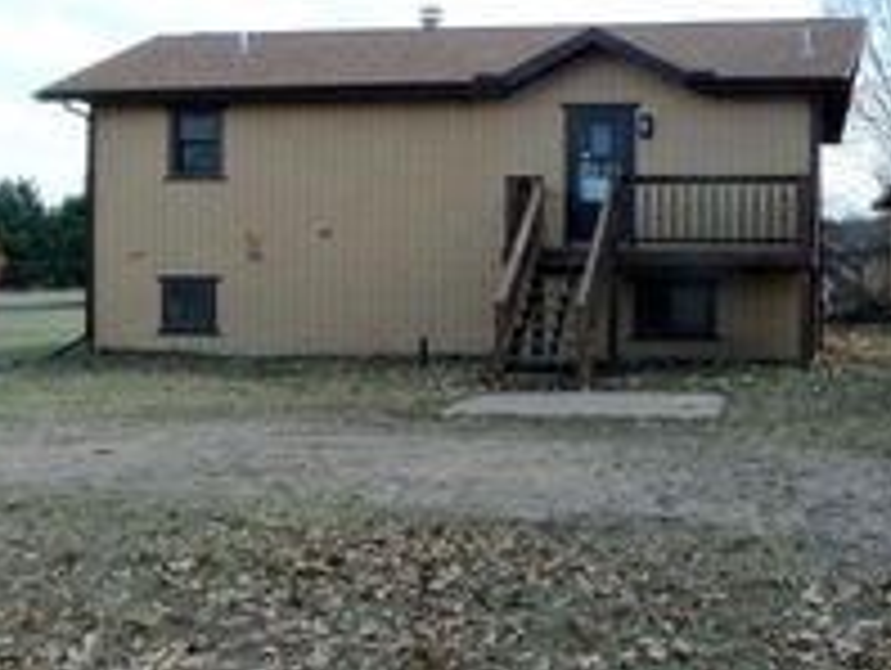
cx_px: 684
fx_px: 1082
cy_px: 256
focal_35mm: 42
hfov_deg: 43.1
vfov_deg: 34.3
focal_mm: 3.9
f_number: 4.6
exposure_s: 1/350
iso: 80
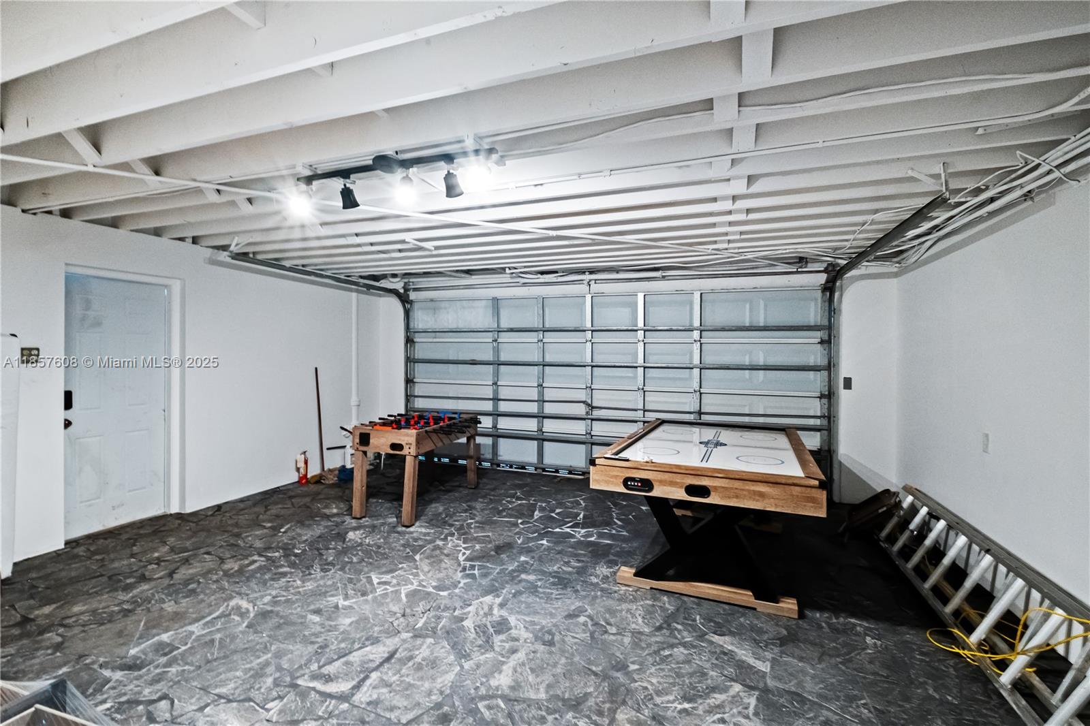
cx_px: 545
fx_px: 454
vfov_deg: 77.3
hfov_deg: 100.4
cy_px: 363
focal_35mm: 15
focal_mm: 10
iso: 1600
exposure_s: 1/4
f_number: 8
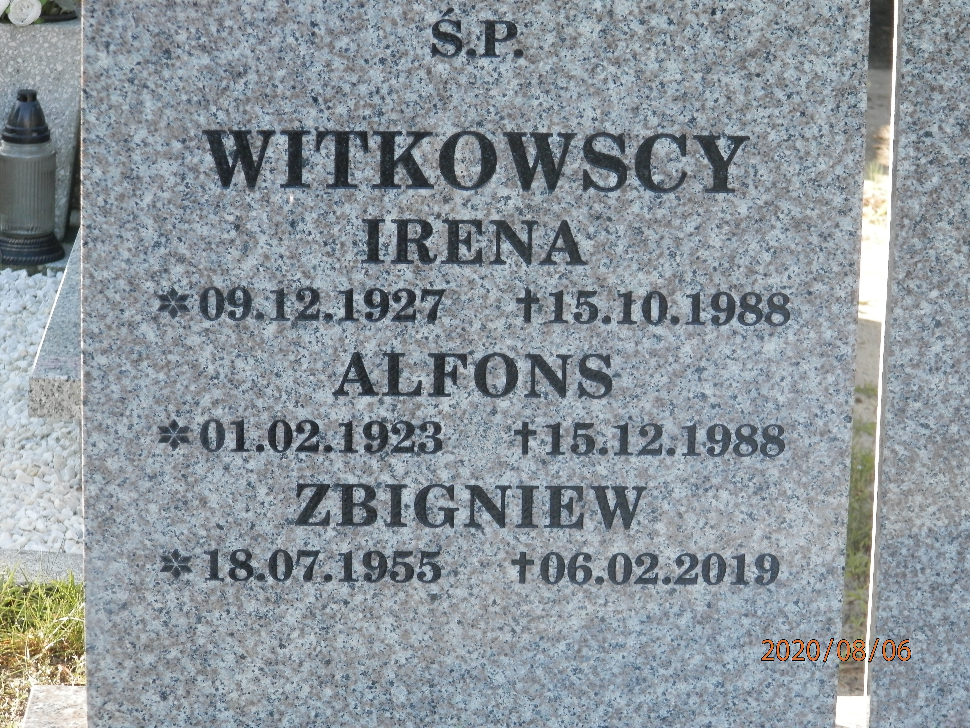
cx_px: 485
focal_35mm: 132
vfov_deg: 11.2
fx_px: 3699
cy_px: 364
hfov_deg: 14.9
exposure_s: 1/100
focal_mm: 23.6
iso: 200
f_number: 4.7
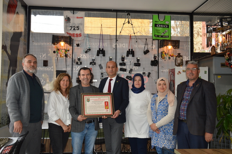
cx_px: 116
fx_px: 232
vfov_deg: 36.8
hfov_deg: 53.2
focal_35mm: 36
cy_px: 77
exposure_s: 1/125
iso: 220
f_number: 4
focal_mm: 24
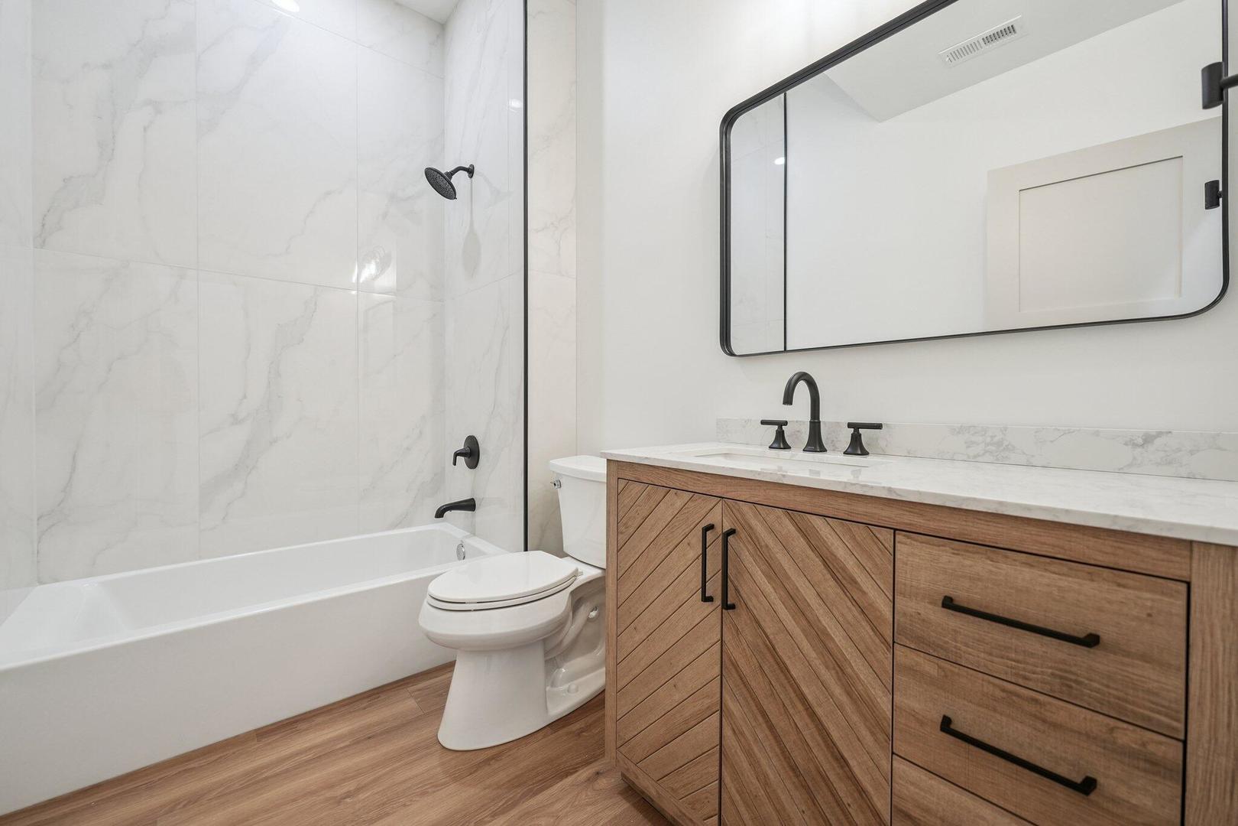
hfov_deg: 104.3
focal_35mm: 14
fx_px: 481
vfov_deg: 81.2
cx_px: 619
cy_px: 413
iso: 400
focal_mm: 14
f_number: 4.5
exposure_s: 1/80
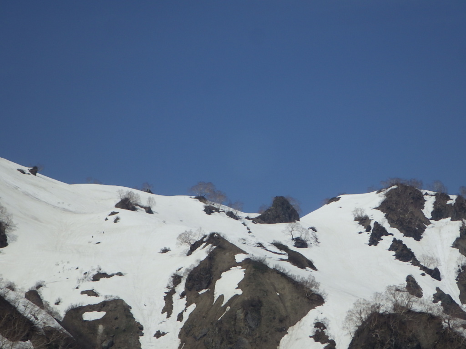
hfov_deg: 19.6
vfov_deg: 14.8
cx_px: 233
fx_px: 1346
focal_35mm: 100
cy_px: 174
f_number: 6.5
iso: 125
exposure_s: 1/1000
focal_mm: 18
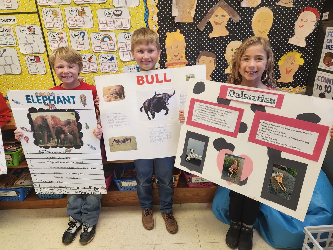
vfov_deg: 58.9
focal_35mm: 23
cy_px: 125
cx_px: 166
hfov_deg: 73.9
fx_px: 221
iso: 125
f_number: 1.8
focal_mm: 5.4
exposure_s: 1/120
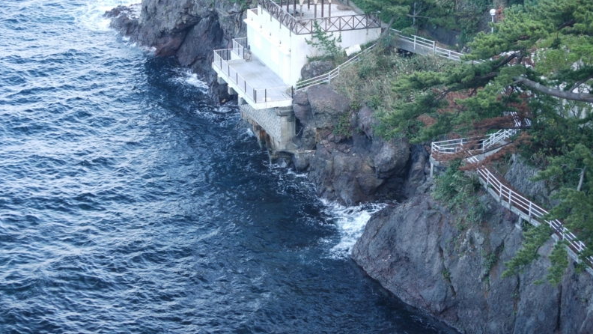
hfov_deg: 21.6
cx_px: 295
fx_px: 1557
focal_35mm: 99
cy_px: 127
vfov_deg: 12.2
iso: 100
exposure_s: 1/8
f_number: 7.1
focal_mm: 45
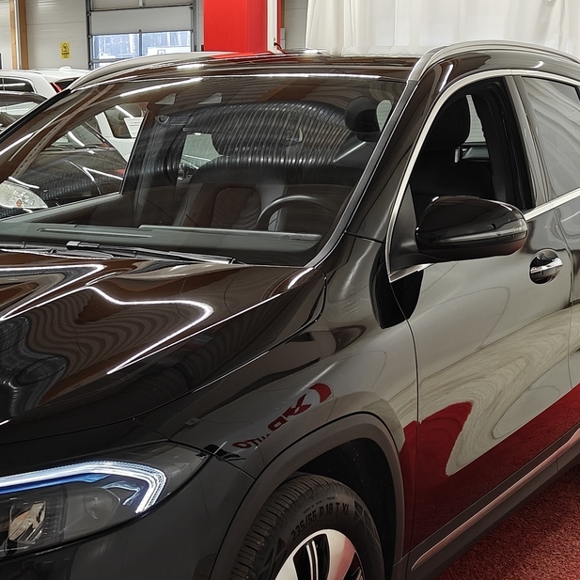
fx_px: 1251
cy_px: 438
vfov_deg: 25.8
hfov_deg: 25.8
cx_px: 142
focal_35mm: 66
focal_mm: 5.59
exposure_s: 1/50
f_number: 1.8
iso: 80
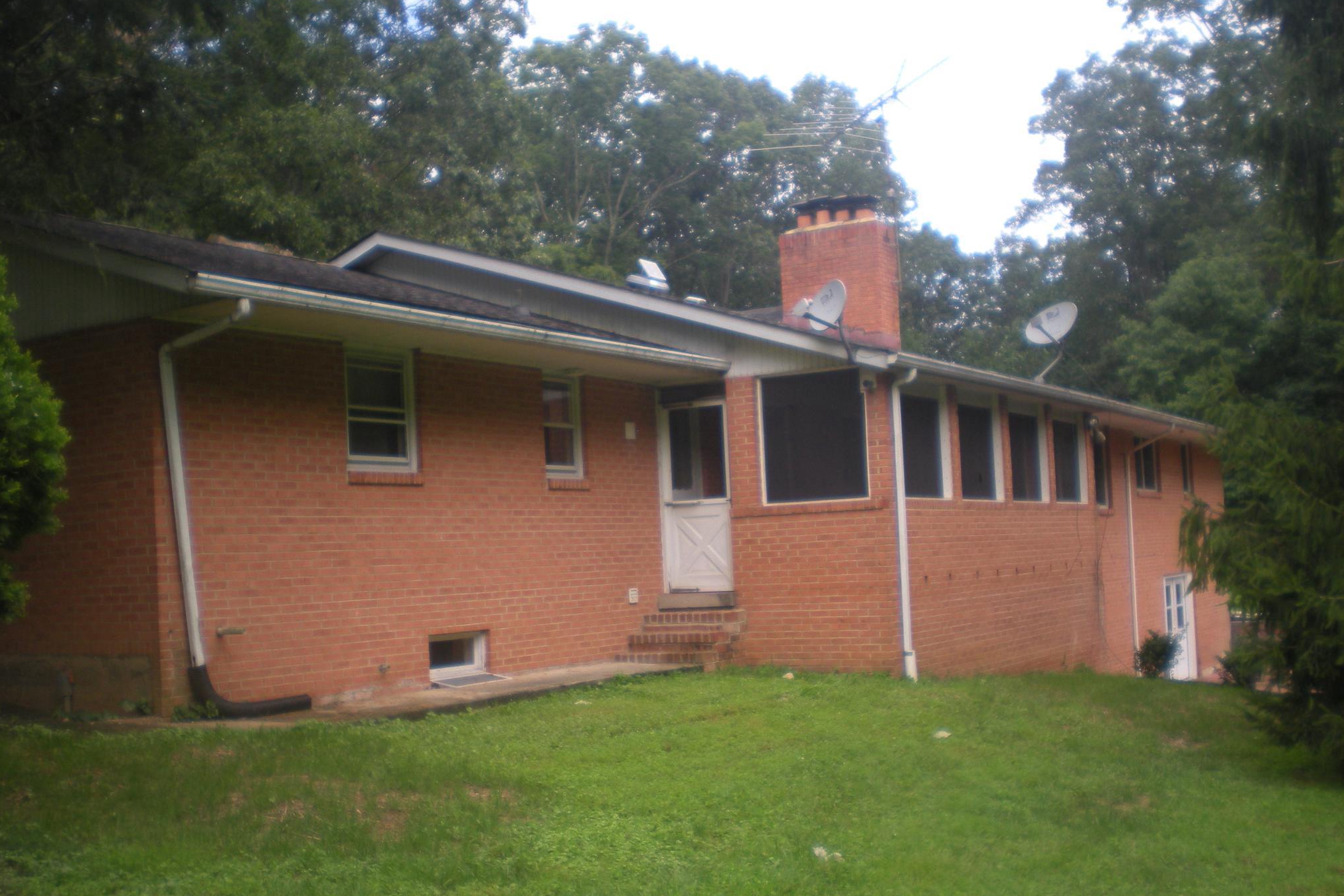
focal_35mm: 40
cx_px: 667
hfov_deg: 48.5
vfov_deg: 33.4
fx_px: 1493
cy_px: 458
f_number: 3.1
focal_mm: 6.3
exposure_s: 1/210
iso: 64
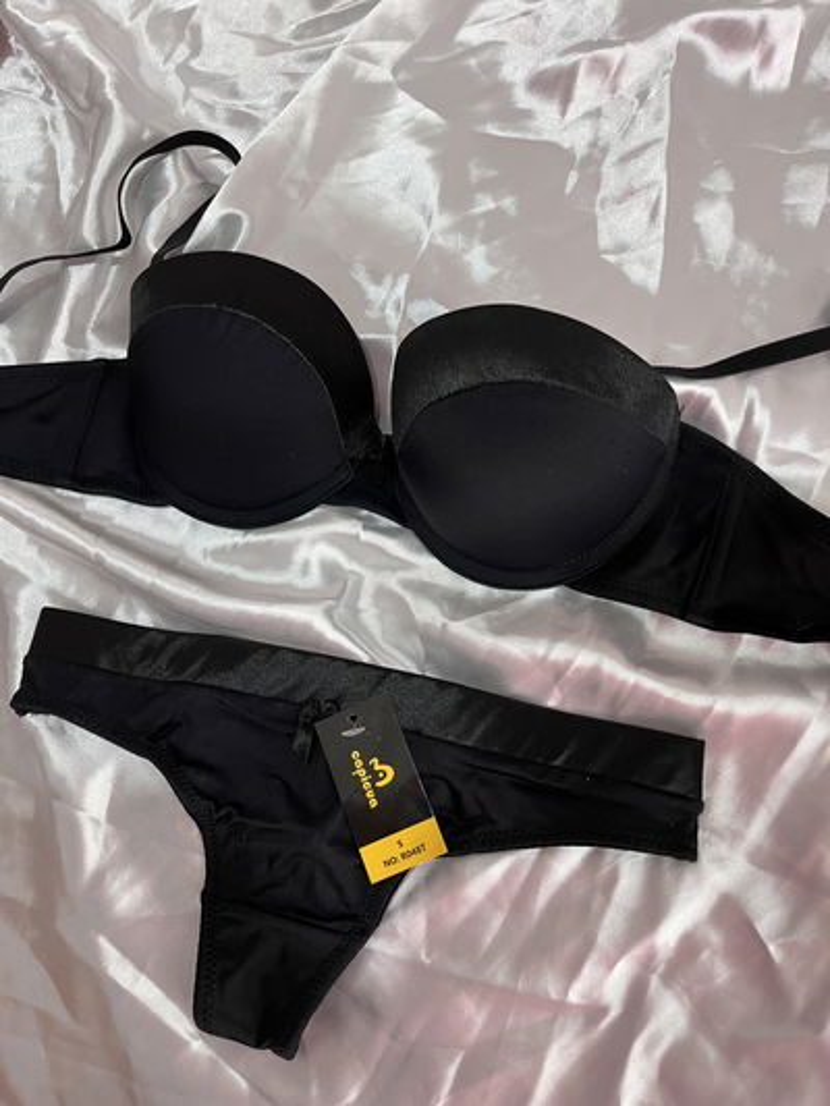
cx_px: 415
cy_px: 553
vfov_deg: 67.3
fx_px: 831
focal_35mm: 26
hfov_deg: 53.1
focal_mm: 5.1
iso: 80
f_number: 1.6
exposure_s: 1/50
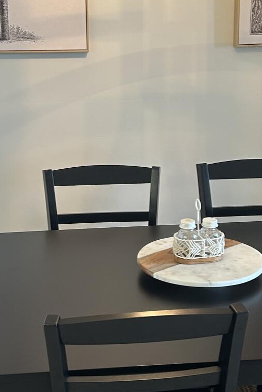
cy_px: 164
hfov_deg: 19.2
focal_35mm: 71
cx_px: 119
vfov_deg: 28.4
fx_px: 775
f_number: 1.5
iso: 100
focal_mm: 5.7
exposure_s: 1/60
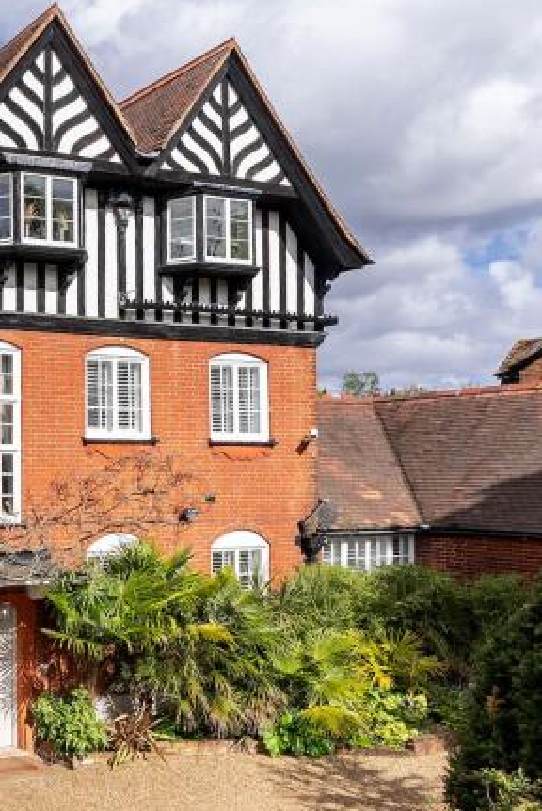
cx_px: -241
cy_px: 470
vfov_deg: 49.1
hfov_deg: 26.3
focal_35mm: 39
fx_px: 883
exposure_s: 1/3200
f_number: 7.1
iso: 1250
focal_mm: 16.5
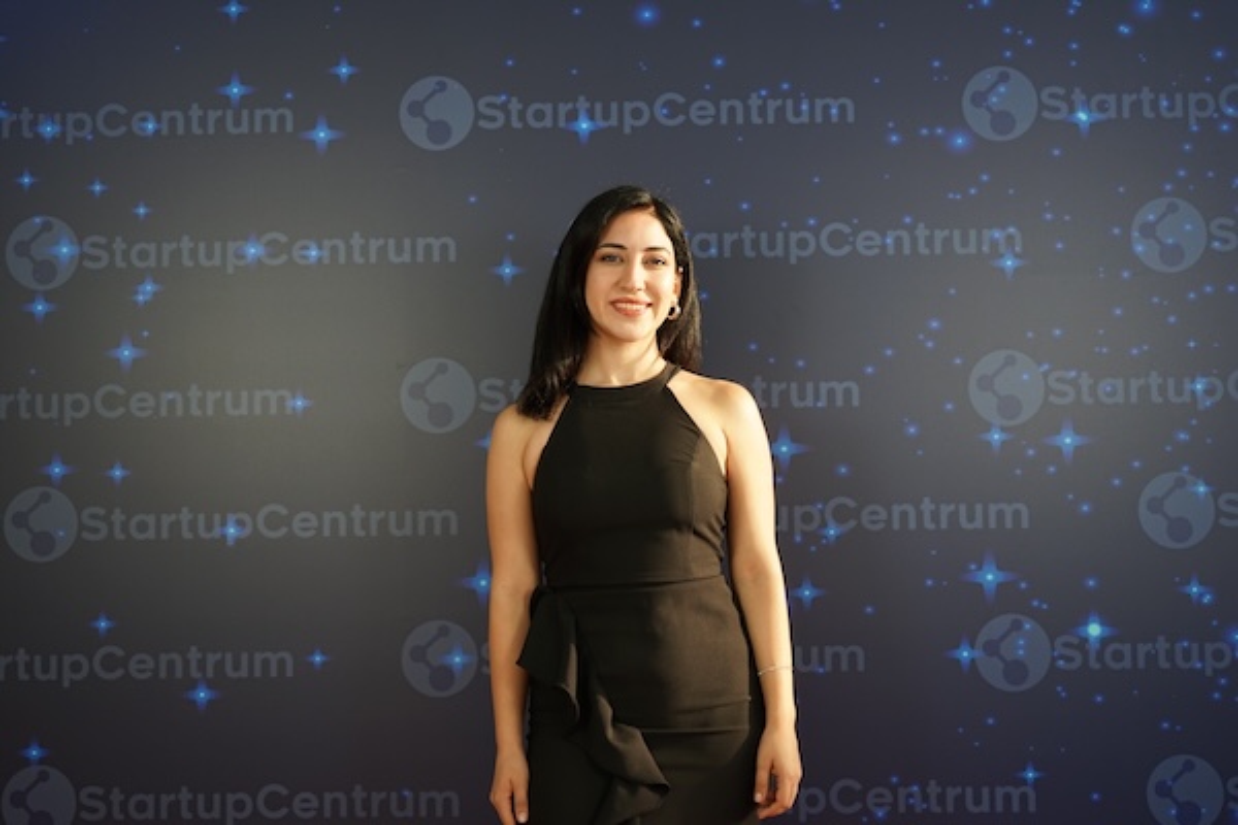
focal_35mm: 47
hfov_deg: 41.9
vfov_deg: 28.6
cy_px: 412
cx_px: 619
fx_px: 1616
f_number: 5
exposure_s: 1/40
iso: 400
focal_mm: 47
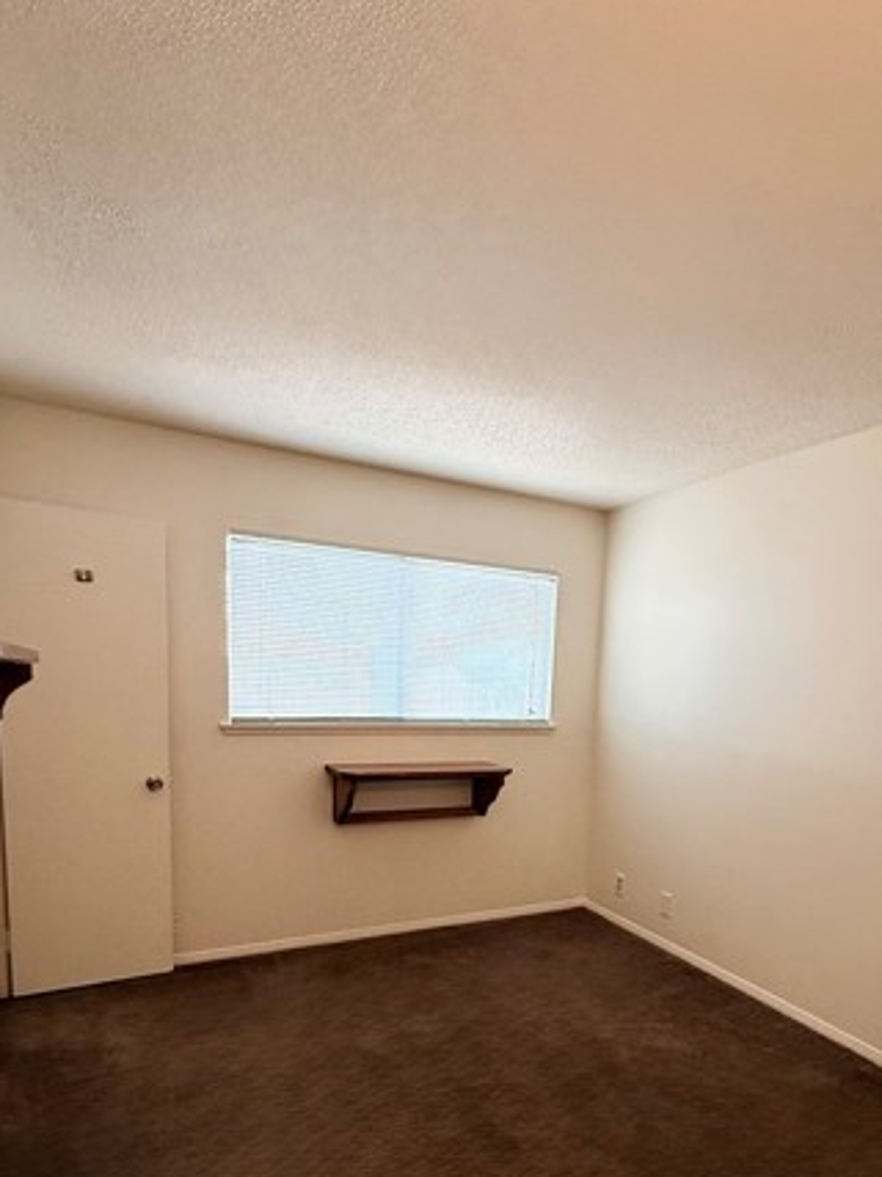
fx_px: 714
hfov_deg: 62.9
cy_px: 777
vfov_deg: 76.7
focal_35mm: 21
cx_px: 526
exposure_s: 1/60
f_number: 2.2
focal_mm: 2.22
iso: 200
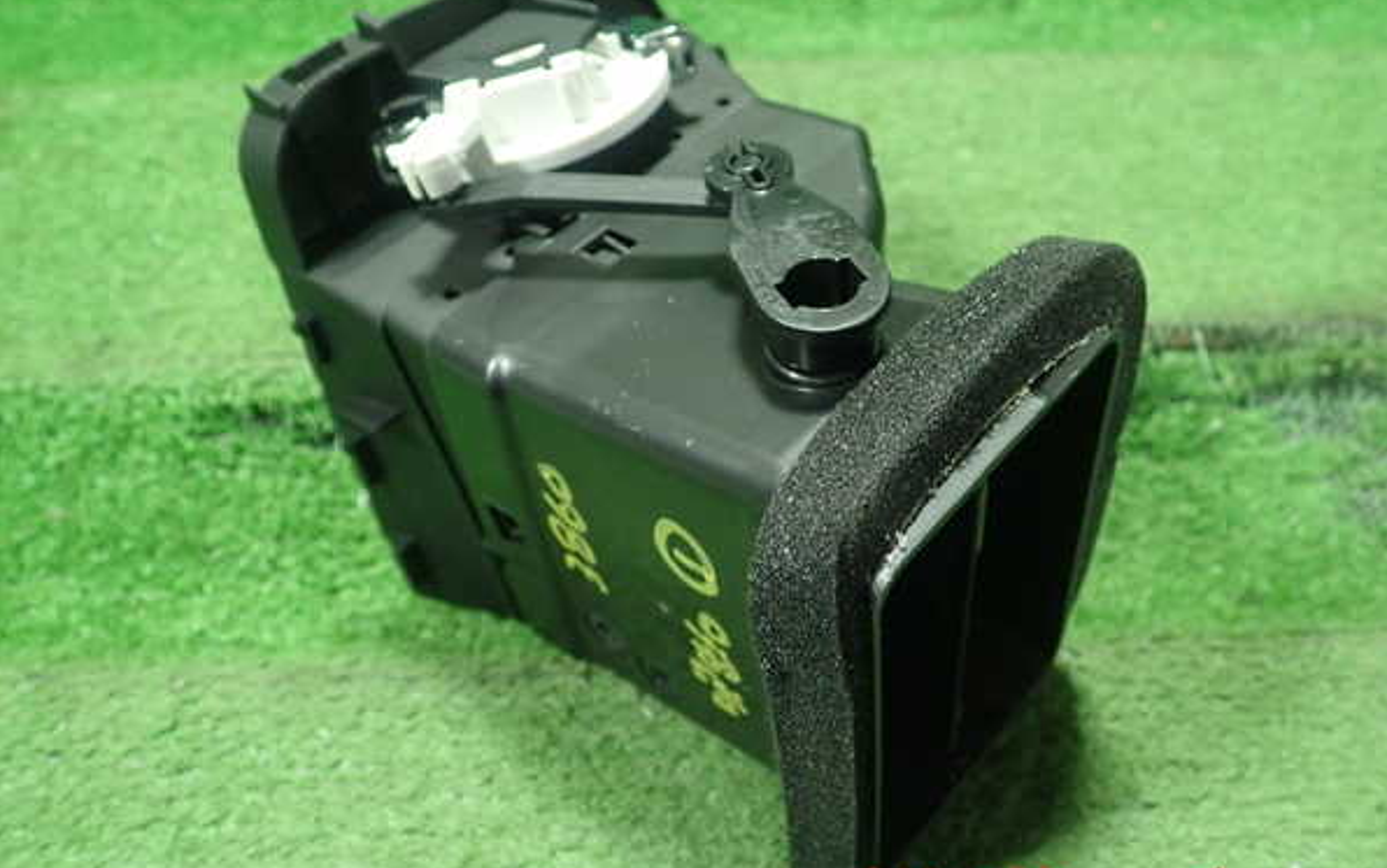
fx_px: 1210
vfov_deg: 39.4
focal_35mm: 32
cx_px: 696
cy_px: 398
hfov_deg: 59.6
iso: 800
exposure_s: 1/125
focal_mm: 5.5
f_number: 2.3
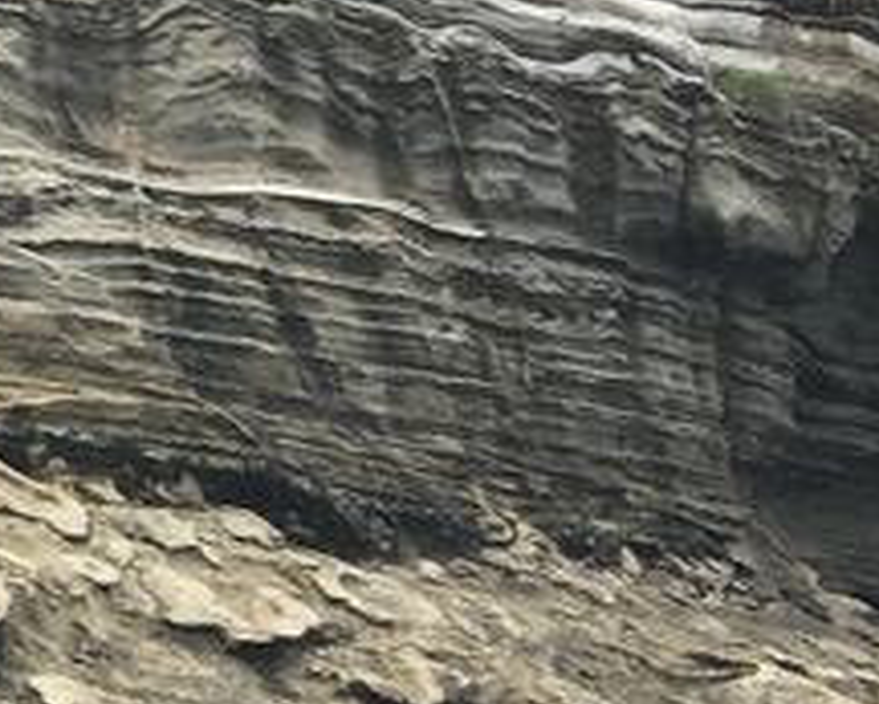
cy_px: 77
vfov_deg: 9.8
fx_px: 4086
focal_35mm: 157
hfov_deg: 10.7
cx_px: -1131
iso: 25
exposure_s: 1/938
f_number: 2.2
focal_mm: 4.15
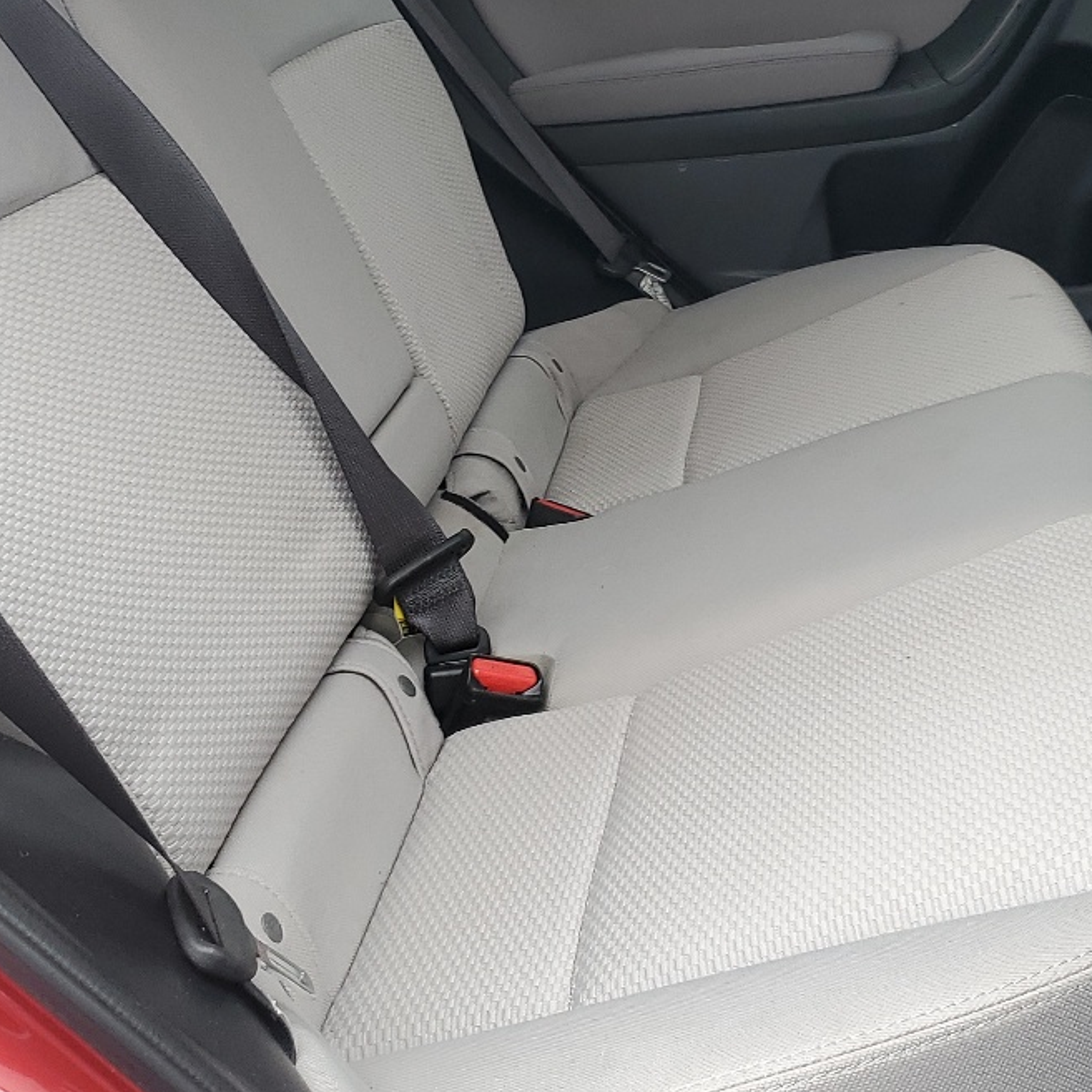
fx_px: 1999
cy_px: 342
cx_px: 470
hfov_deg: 30.5
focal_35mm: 56
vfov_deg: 30.3
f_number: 1.5
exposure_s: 1/120
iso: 54
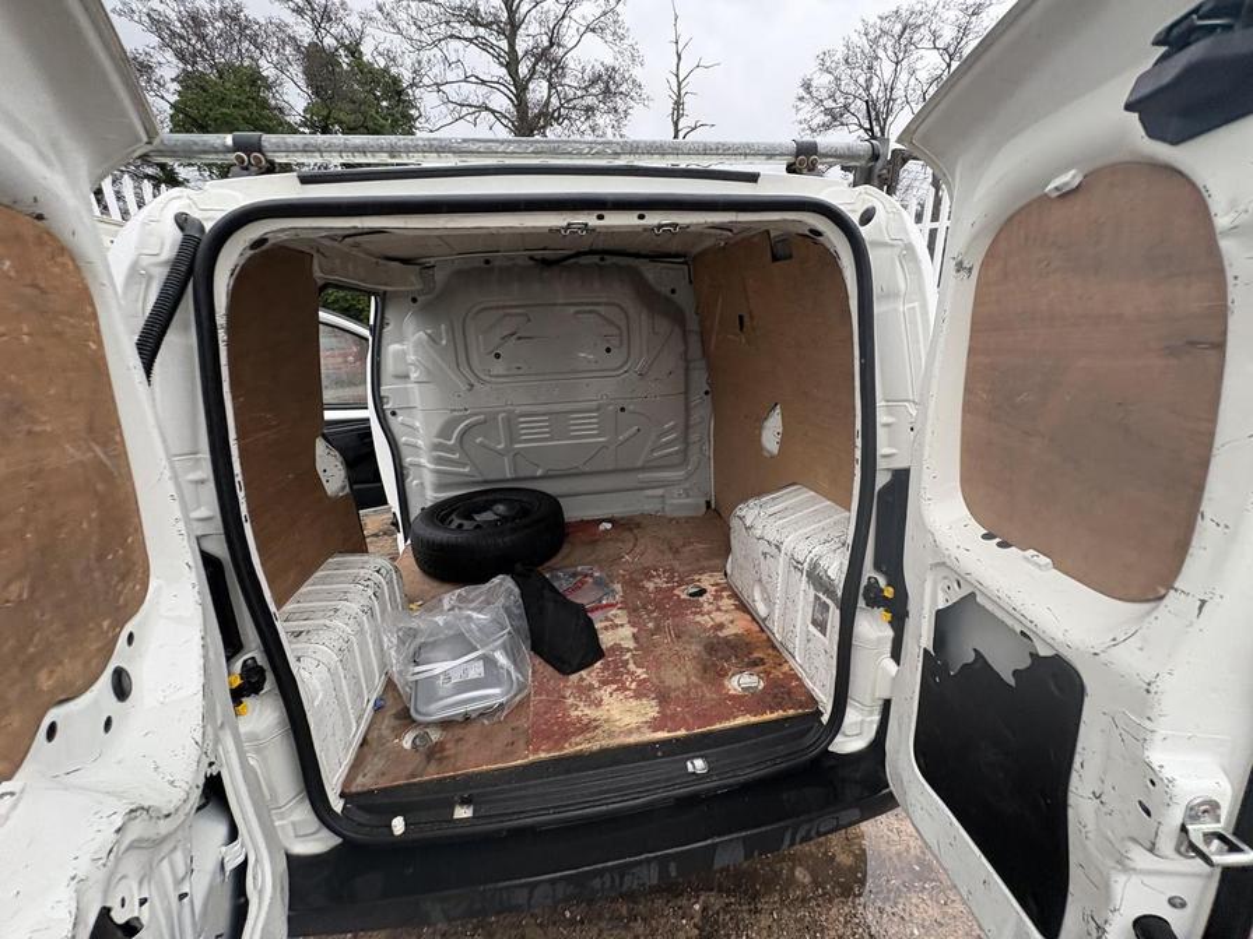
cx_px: 626
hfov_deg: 102.1
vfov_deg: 85.7
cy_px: 470
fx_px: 507
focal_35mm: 14
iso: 250
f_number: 2.2
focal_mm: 2.22
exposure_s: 1/77
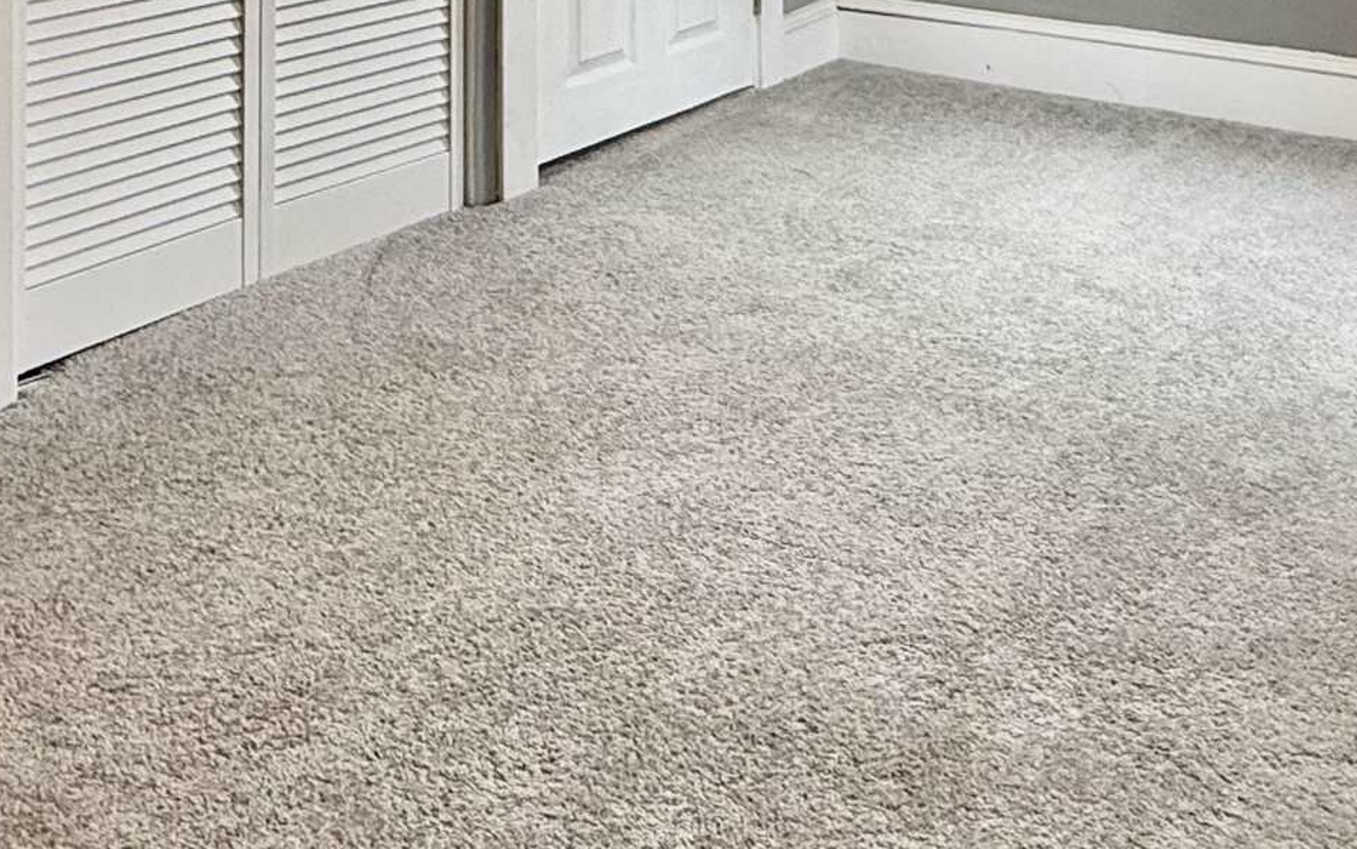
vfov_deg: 22.8
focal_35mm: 48
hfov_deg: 41.8
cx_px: 670
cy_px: -360
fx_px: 1775
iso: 125
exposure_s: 1/99
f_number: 2.2
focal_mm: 2.22
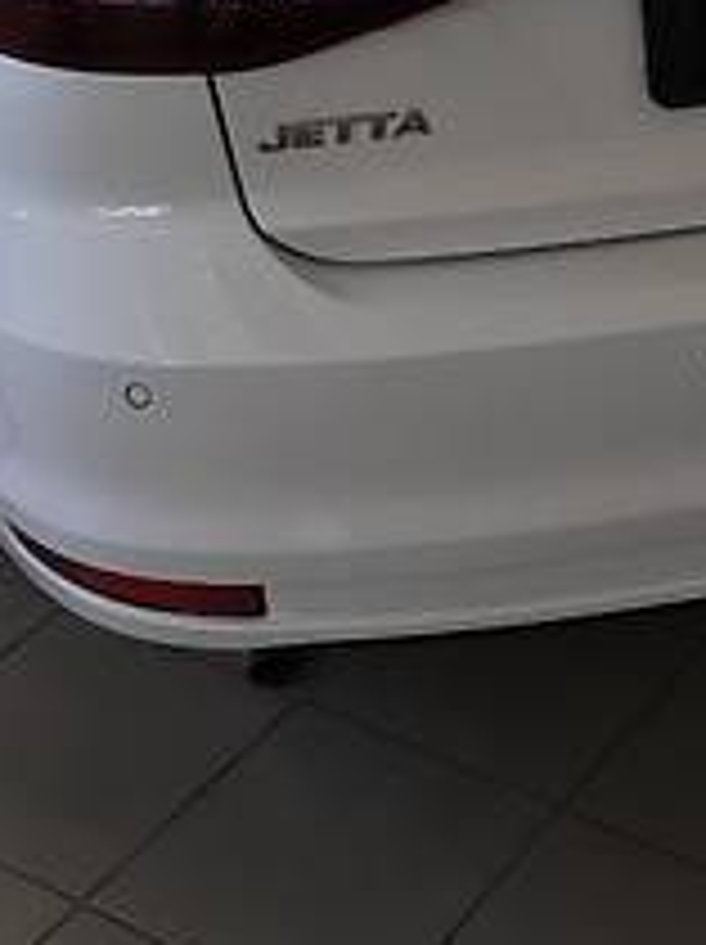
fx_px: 2262
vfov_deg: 22.7
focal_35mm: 83
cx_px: 715
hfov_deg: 17.3
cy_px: 9
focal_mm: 4.2
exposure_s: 1/100
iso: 32
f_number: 2.2
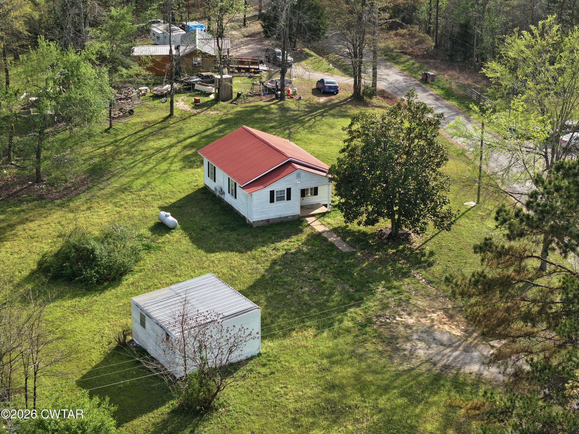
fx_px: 1171
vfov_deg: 21.0
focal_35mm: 70
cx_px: 290
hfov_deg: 27.8
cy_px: 217
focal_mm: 19.35
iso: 110
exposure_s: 1/640
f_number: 2.8
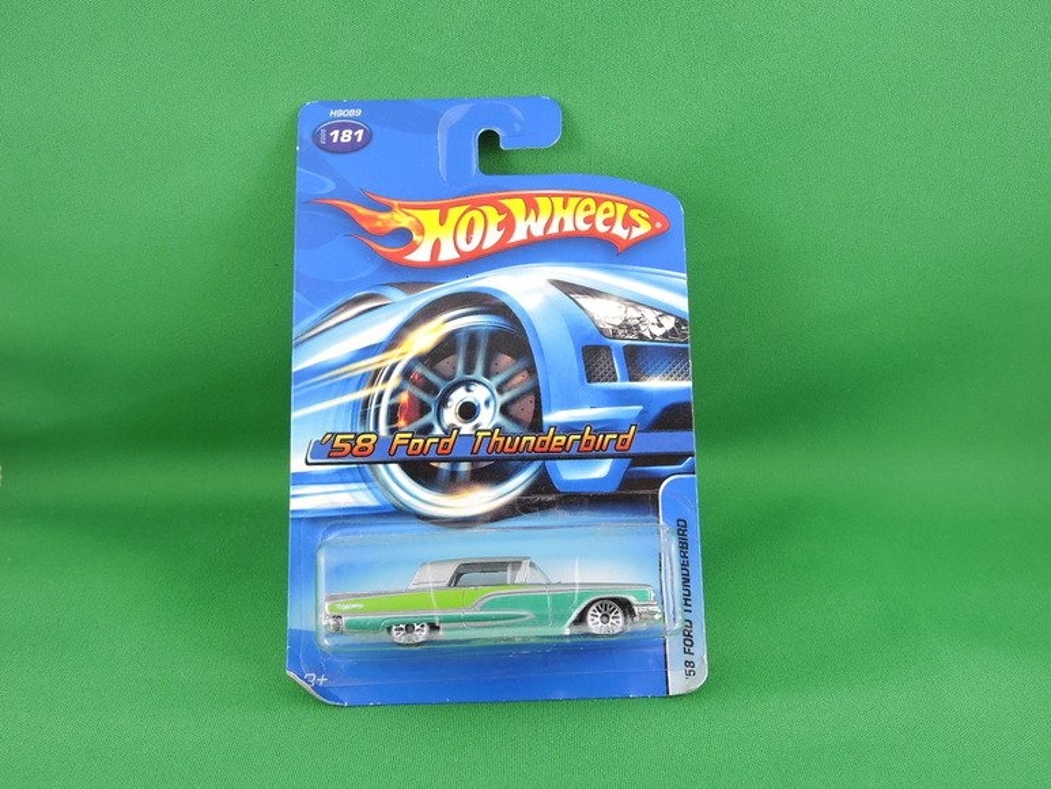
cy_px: 394
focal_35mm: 30
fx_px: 911
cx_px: 526
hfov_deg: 60.0
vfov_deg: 46.8
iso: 125
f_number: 3.5
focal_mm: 5.4
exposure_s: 1/30
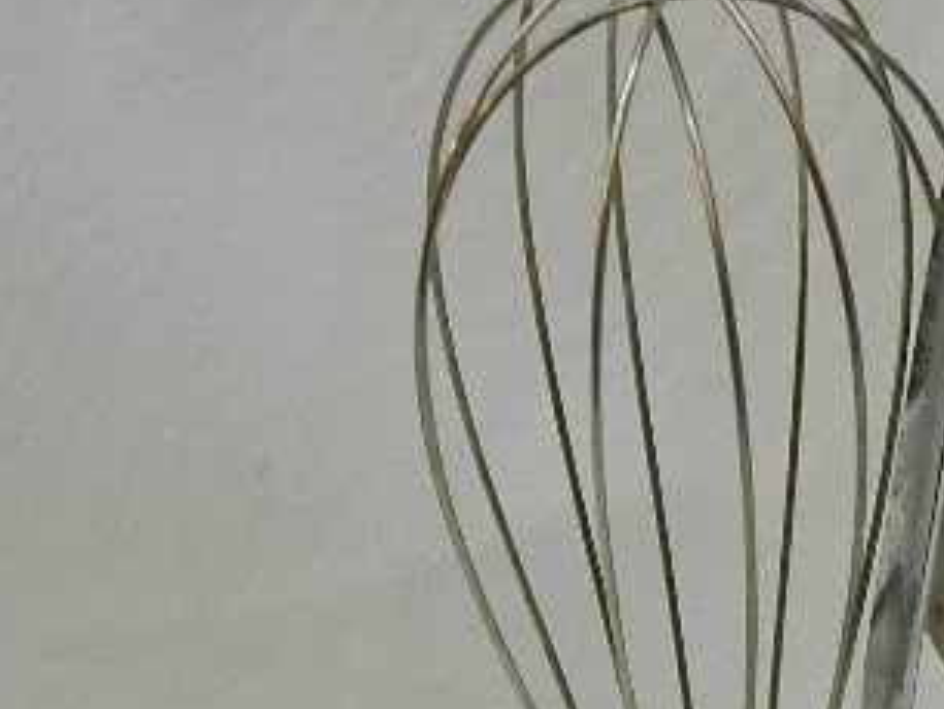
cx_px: 1204
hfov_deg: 8.3
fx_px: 6411
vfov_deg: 6.3
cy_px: 793
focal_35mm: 235
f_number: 4
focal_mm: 12.6
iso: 80
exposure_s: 1/40
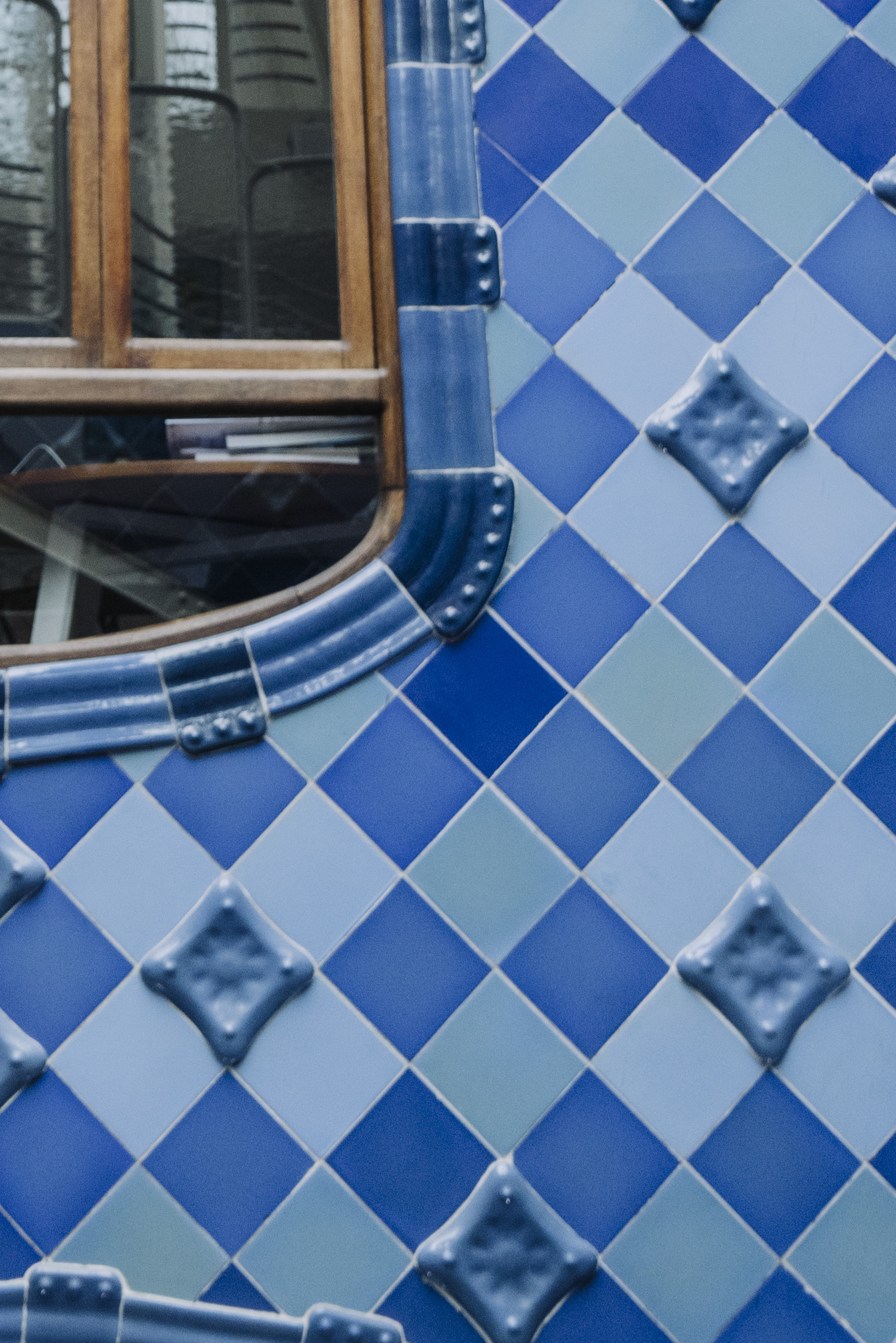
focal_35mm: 78
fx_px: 2911
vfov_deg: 24.4
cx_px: 10
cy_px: -109
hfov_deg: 17.1
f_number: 4
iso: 640
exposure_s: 1/50
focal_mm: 24
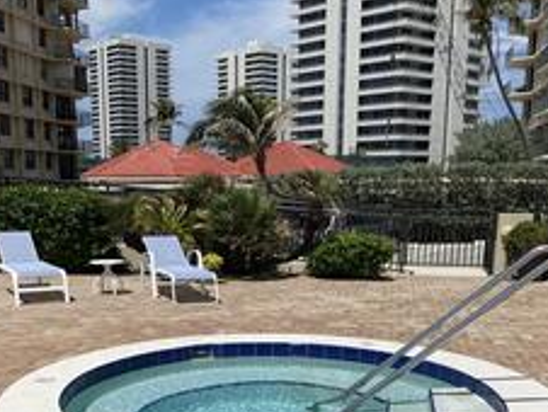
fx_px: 729
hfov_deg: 41.0
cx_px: 218
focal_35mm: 46
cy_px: 344
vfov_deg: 30.6
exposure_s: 1/6410
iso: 32
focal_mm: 4.25
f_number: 1.8
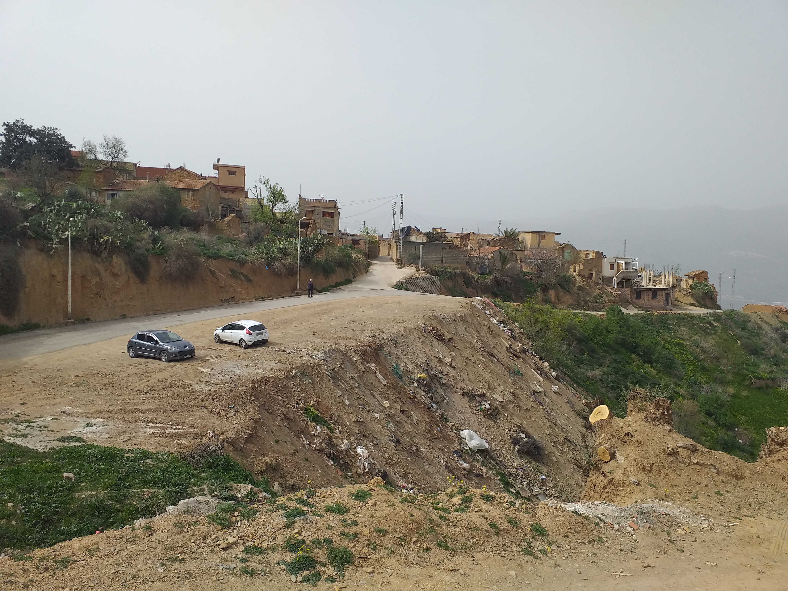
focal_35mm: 27
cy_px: 296
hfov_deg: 65.3
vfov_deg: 51.4
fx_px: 615
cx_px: 394
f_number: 1.9
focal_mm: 3.6
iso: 40
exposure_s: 1/1690
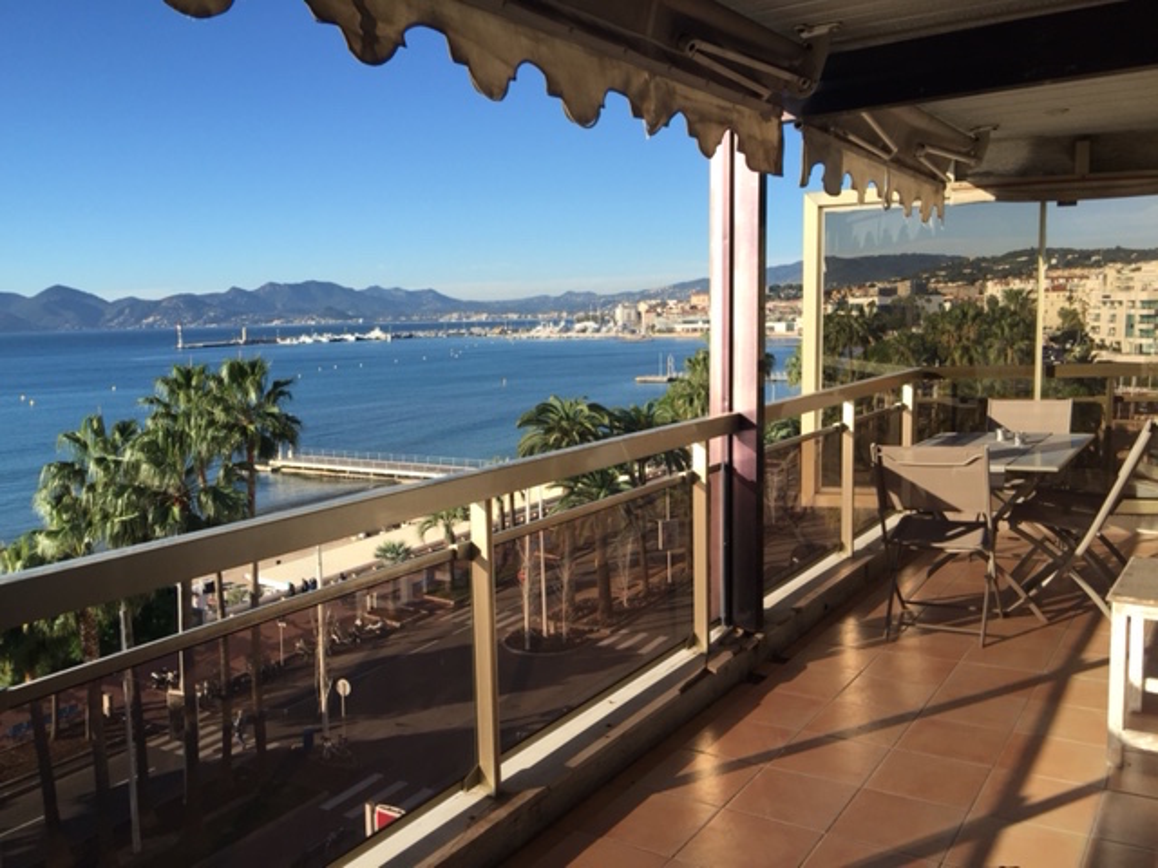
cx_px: 579
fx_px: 970
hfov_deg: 61.7
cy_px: 434
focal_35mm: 29
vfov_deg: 48.2
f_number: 2.2
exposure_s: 1/1464
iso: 32
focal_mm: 4.15
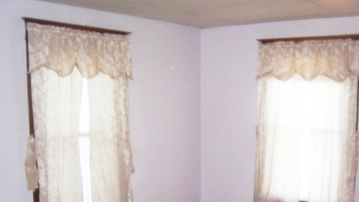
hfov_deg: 43.5
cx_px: 218
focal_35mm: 47
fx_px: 447
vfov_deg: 25.1
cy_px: 159
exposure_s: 1/60
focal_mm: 5.6
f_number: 2.7
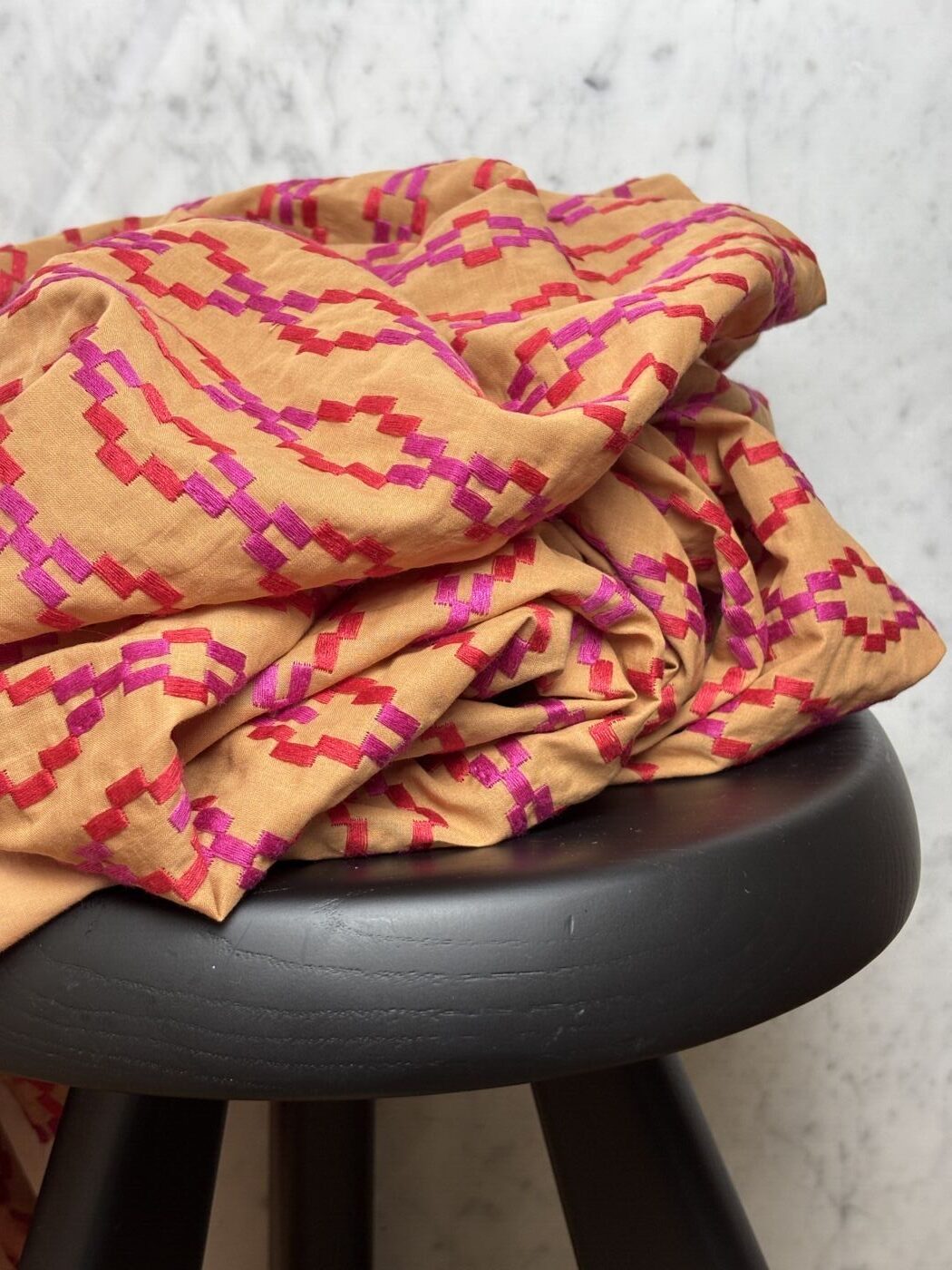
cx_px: 476
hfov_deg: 28.0
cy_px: 635
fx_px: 1907
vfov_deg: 36.8
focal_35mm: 52
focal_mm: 5.96
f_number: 1.6
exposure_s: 1/76
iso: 50
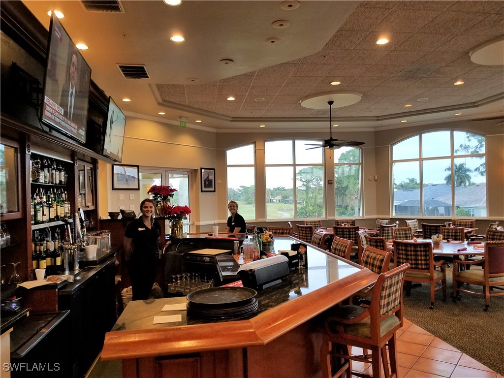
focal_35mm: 26
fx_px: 379
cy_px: 189
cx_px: 252
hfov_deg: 67.3
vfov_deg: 53.1
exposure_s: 1/120
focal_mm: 4.2
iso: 80
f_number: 1.7
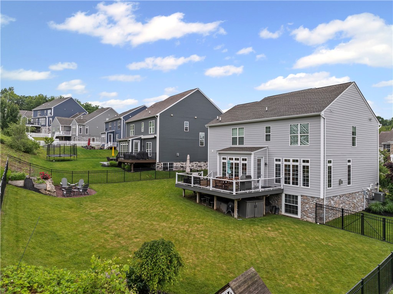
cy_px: 147
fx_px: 272
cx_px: 196
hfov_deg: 71.6
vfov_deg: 56.7
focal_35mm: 24
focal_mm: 12.29
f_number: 2.8
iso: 120
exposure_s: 1/100
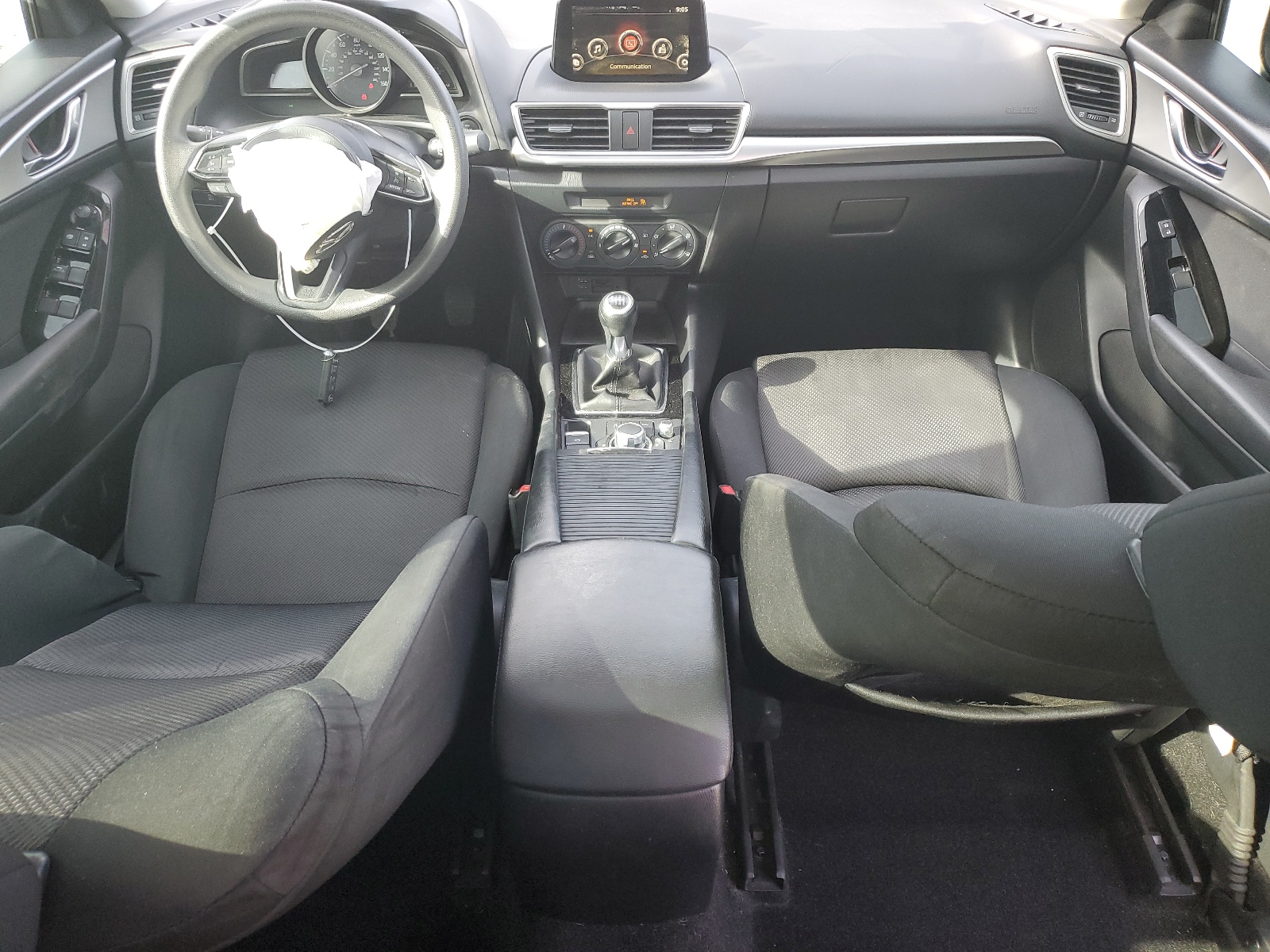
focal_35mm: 26
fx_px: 954
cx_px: 635
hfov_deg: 67.3
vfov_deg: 53.1
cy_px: 476
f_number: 1.5
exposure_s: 1/120
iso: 86
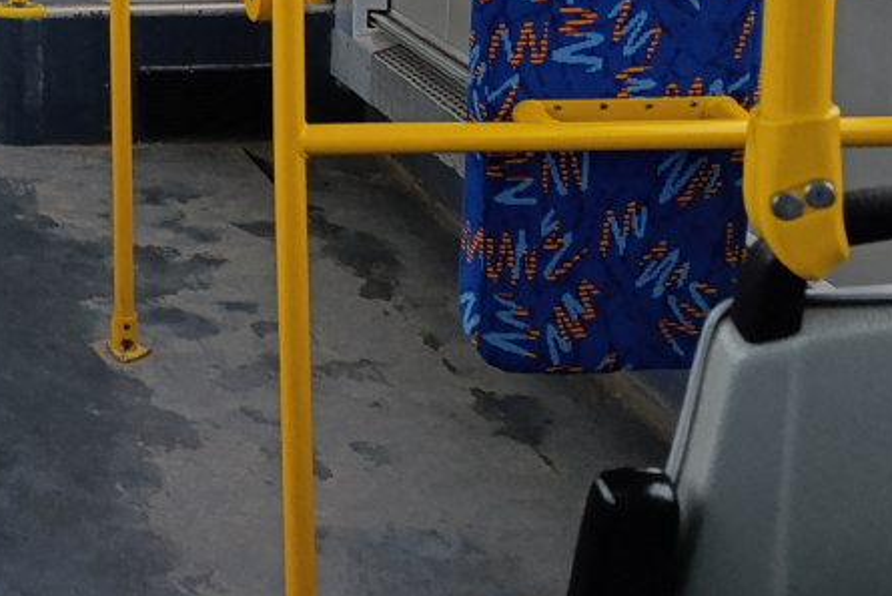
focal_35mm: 70
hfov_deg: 25.3
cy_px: -202
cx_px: -233
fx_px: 1735
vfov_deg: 18.0
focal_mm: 6.14
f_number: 1.6
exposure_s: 1/25
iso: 1250
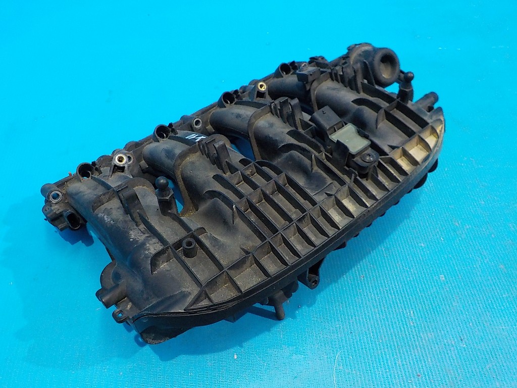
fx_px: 448
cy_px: 194
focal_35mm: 30
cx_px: 258
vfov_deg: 46.8
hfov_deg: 60.0
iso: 400
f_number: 3.3
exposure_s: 1/30
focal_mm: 4.1
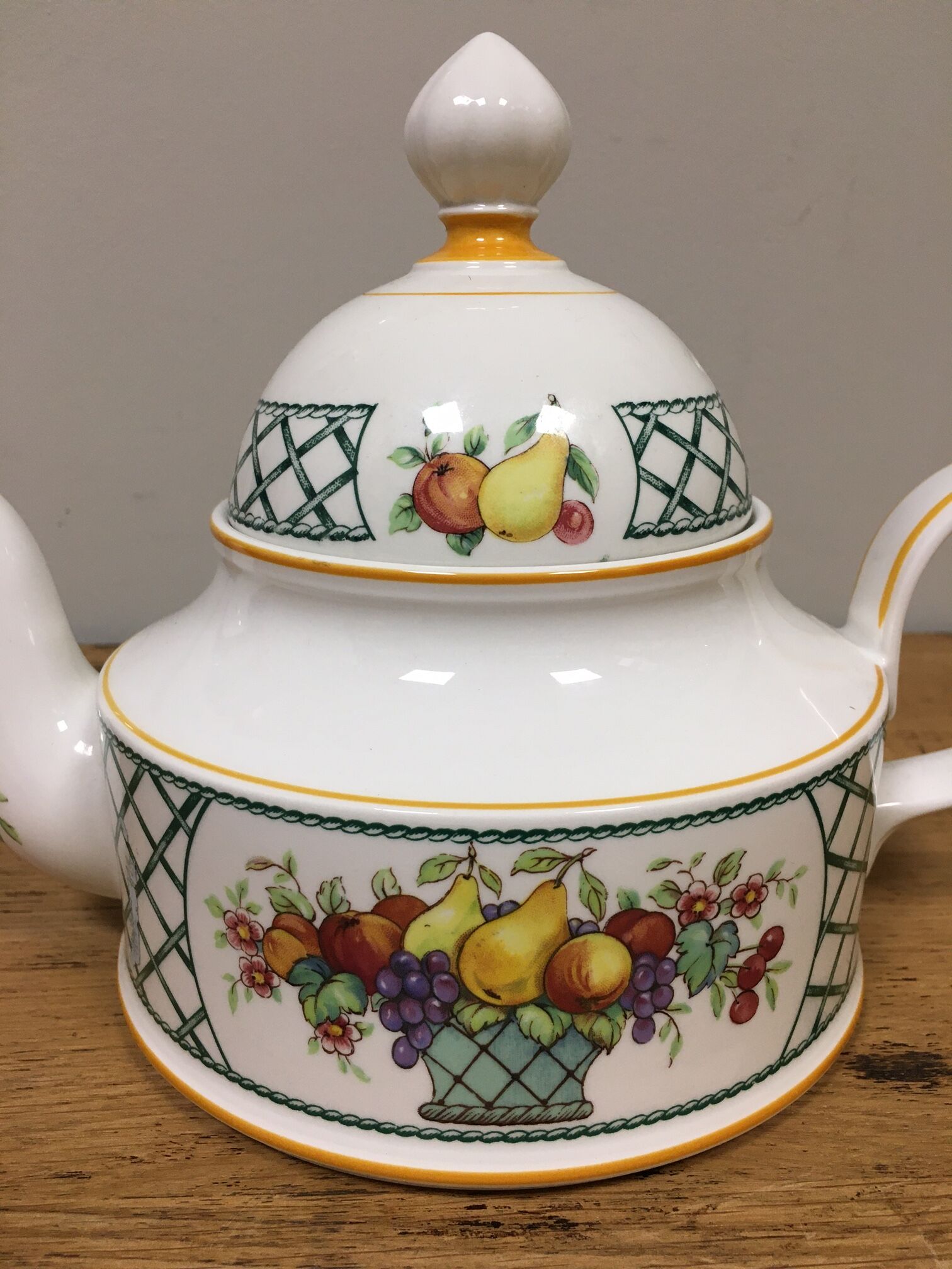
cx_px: 476
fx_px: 1063
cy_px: 634
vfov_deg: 61.7
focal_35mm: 29
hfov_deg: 48.2
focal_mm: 4.15
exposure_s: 1/33
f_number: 2.2
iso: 50
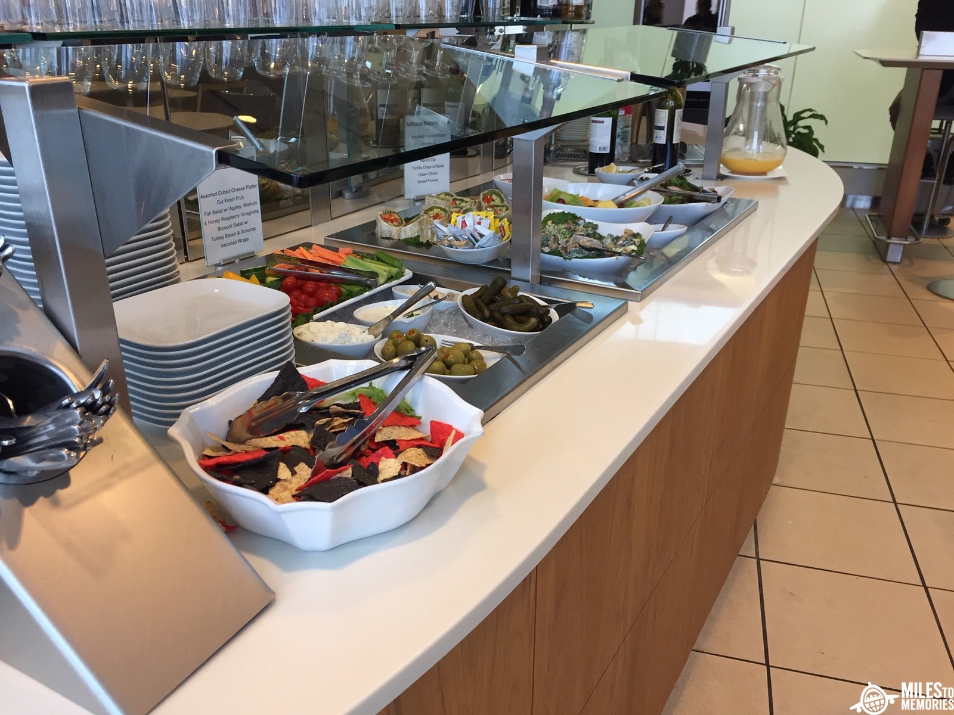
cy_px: 358
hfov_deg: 61.7
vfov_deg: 48.2
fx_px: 799
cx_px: 477
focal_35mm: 29
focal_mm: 4.15
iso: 80
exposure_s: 1/30
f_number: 2.2
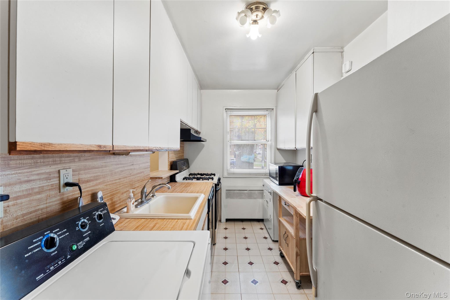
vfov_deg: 81.2
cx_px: 225
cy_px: 150
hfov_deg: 104.3
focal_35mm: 14
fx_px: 175
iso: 100
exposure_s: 1.6
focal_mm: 14
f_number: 11
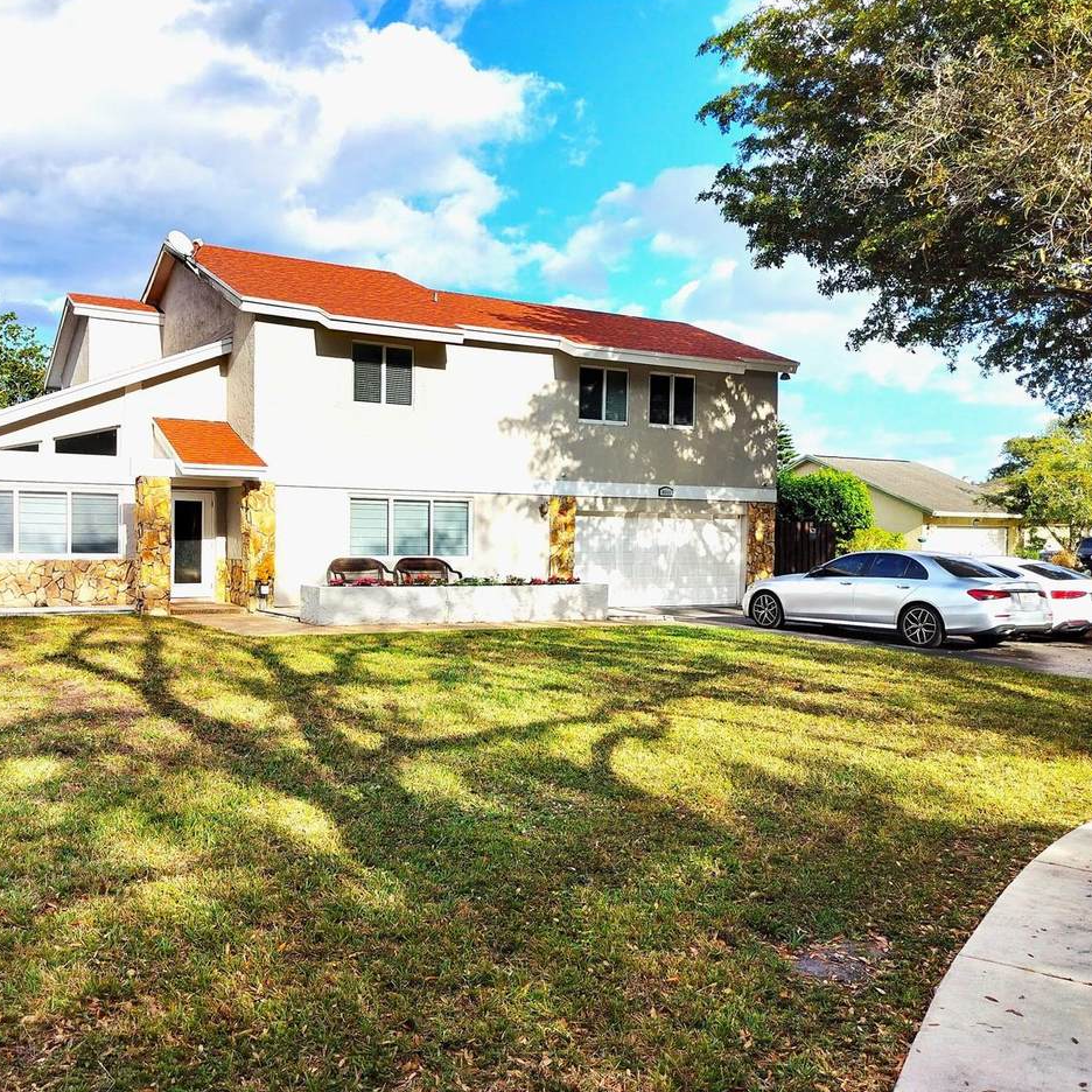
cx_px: 436
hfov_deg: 55.2
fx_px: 1035
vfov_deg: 55.6
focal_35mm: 29
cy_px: 551
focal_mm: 5.24
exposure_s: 1/1166
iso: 50
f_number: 1.7
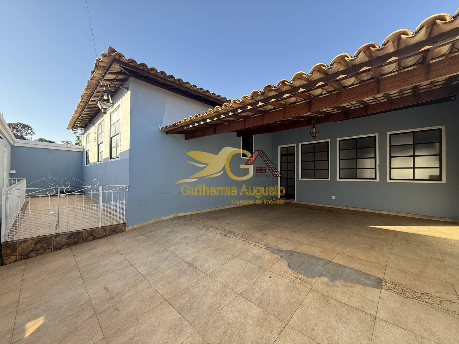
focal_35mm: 14
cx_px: 230
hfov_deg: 102.1
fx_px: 186
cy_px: 172
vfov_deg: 85.7
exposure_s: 1/157
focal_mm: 2.22
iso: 64
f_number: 2.2
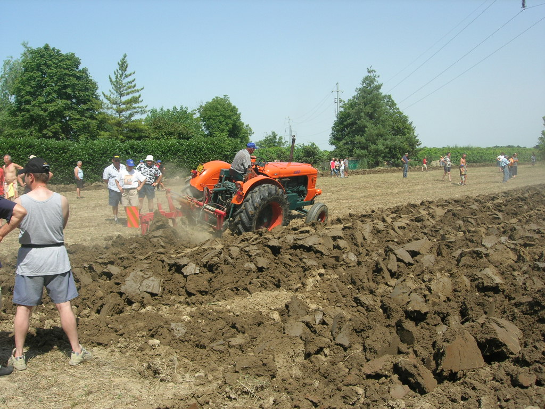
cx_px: 272
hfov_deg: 49.0
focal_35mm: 38
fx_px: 598
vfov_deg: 37.7
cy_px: 204
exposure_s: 1/456
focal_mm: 7.8
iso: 64
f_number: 4.8
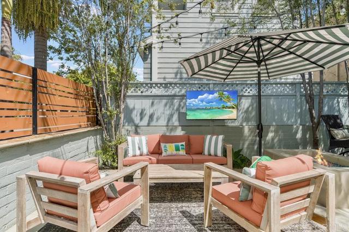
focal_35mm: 18
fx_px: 174
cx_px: 174
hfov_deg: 90.0
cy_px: 116
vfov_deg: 67.3
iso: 100
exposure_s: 1/250
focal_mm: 18
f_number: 5.6
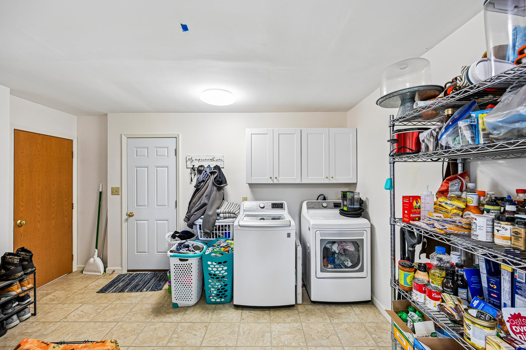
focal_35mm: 14
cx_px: 263
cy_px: 175
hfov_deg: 104.3
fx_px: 205
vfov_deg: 81.2
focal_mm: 14
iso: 400
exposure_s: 1/10
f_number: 4.8
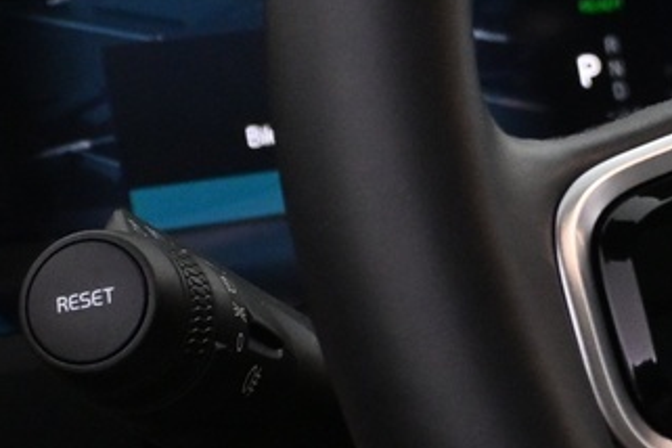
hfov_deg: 9.3
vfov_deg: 6.5
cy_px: 186
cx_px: 1220
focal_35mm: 212
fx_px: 3957
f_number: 4.5
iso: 1600
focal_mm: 28
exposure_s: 1/40
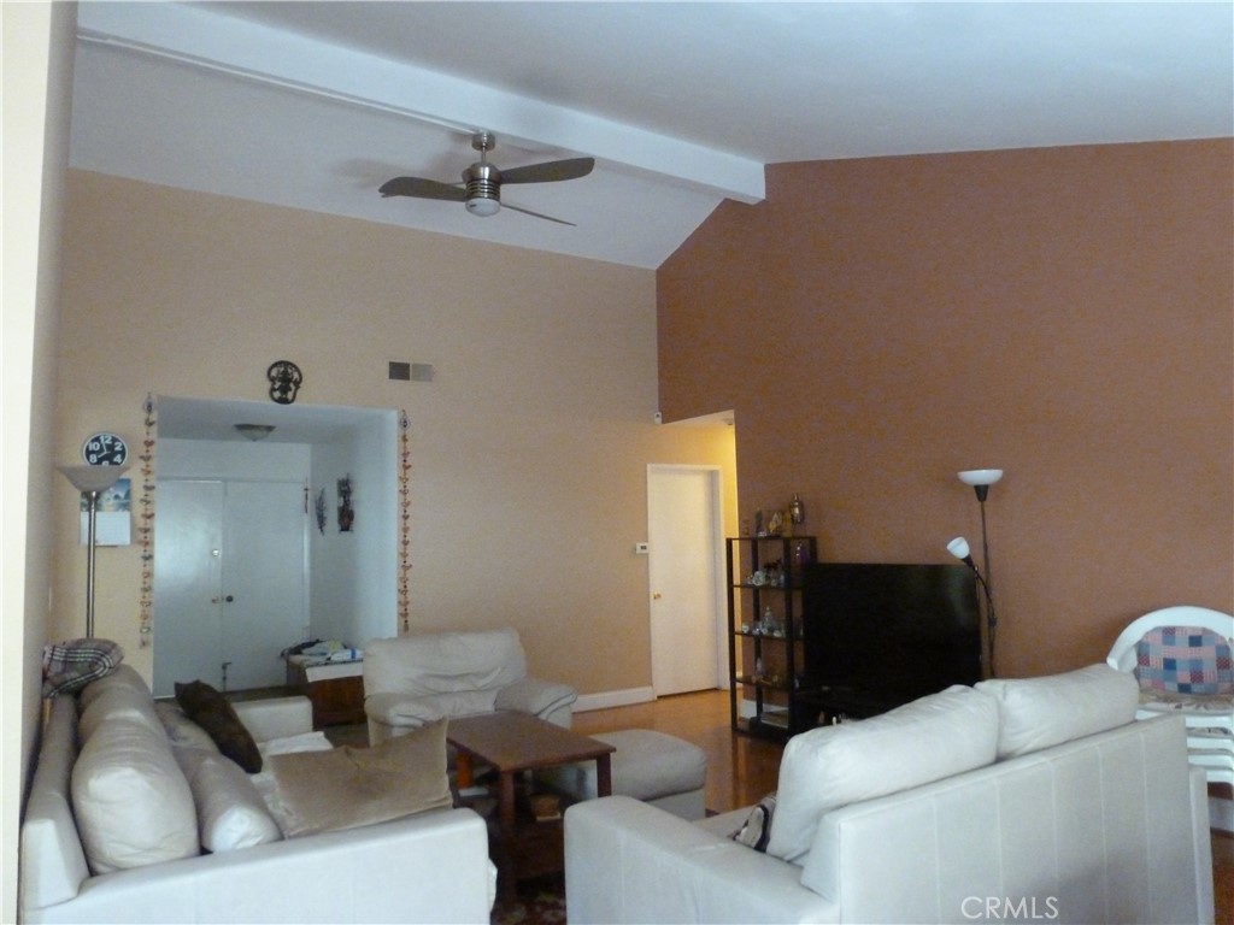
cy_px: 462
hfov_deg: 71.6
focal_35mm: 24
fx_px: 856
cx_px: 617
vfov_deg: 56.8
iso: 800
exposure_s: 1/15
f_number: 3.3
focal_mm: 4.3
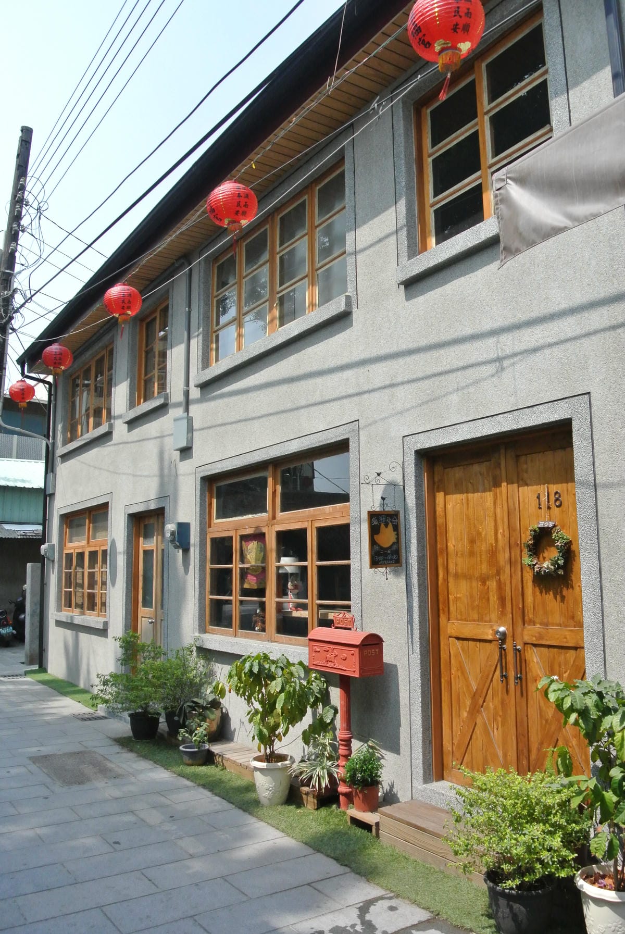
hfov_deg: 48.0
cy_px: 467
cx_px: 312
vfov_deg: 67.3
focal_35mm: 27
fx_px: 701
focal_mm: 10
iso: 800
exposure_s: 1/1000
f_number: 8
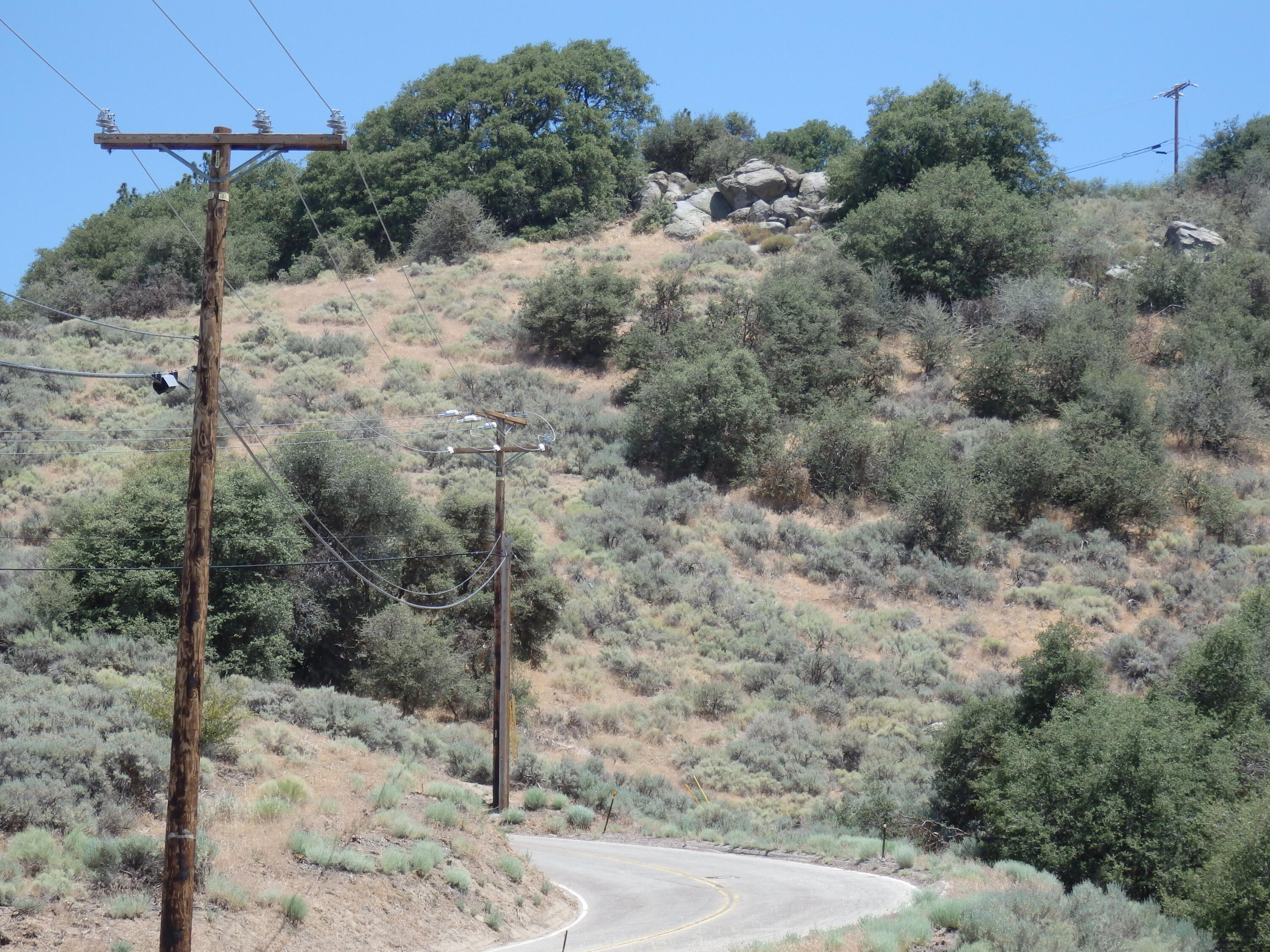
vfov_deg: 14.0
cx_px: 635
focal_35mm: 106
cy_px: 476
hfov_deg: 18.5
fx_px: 3889
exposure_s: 1/320
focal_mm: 19
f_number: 5
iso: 100
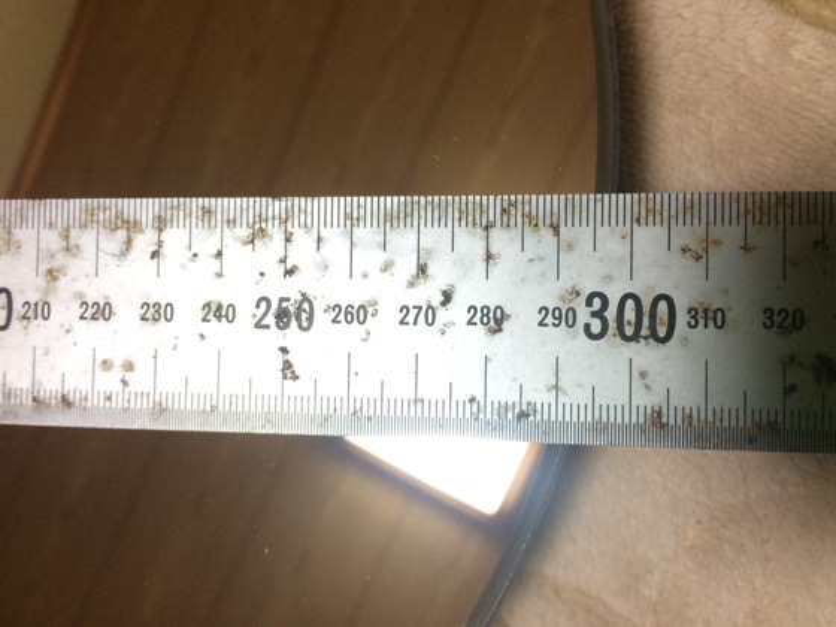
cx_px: 418
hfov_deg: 61.7
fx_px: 700
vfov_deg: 48.2
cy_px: 314
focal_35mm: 29
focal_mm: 4.15
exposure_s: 1/30
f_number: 2.2
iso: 160
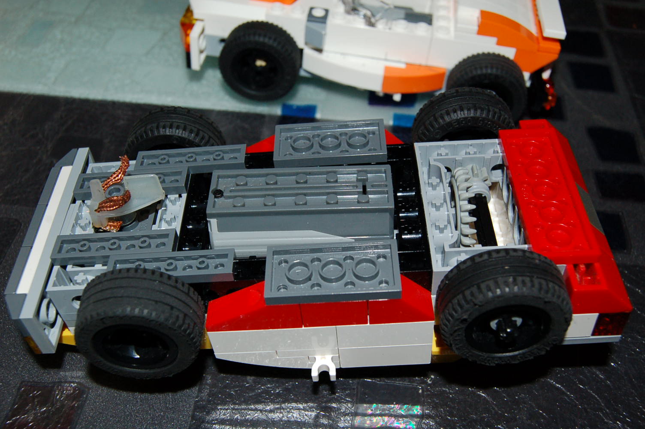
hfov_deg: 49.6
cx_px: 322
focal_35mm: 39
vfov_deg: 34.1
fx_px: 698
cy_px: 214
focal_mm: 26
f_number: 8
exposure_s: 1/125
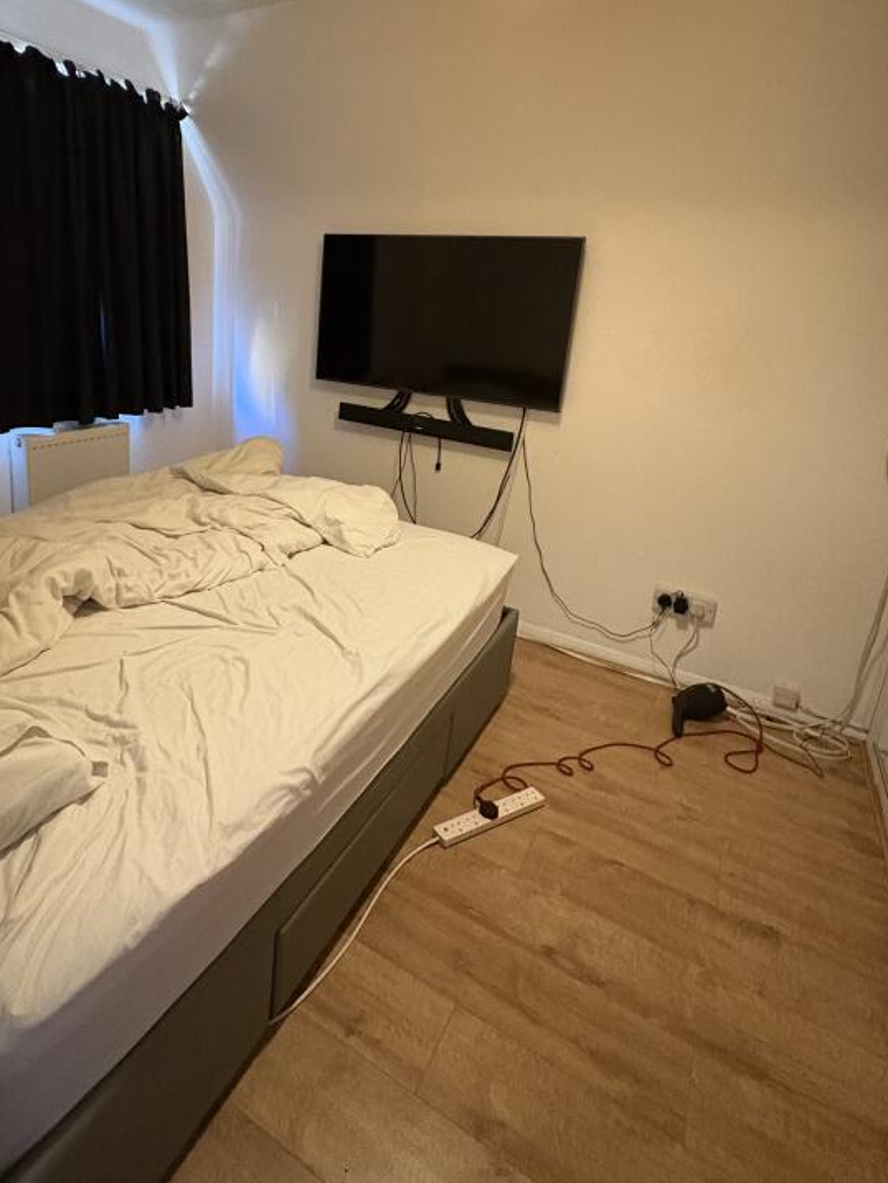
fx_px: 684
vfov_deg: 80.8
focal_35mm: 20
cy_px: 474
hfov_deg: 65.1
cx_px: 340
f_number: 2.2
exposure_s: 1/50
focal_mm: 2.22
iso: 800
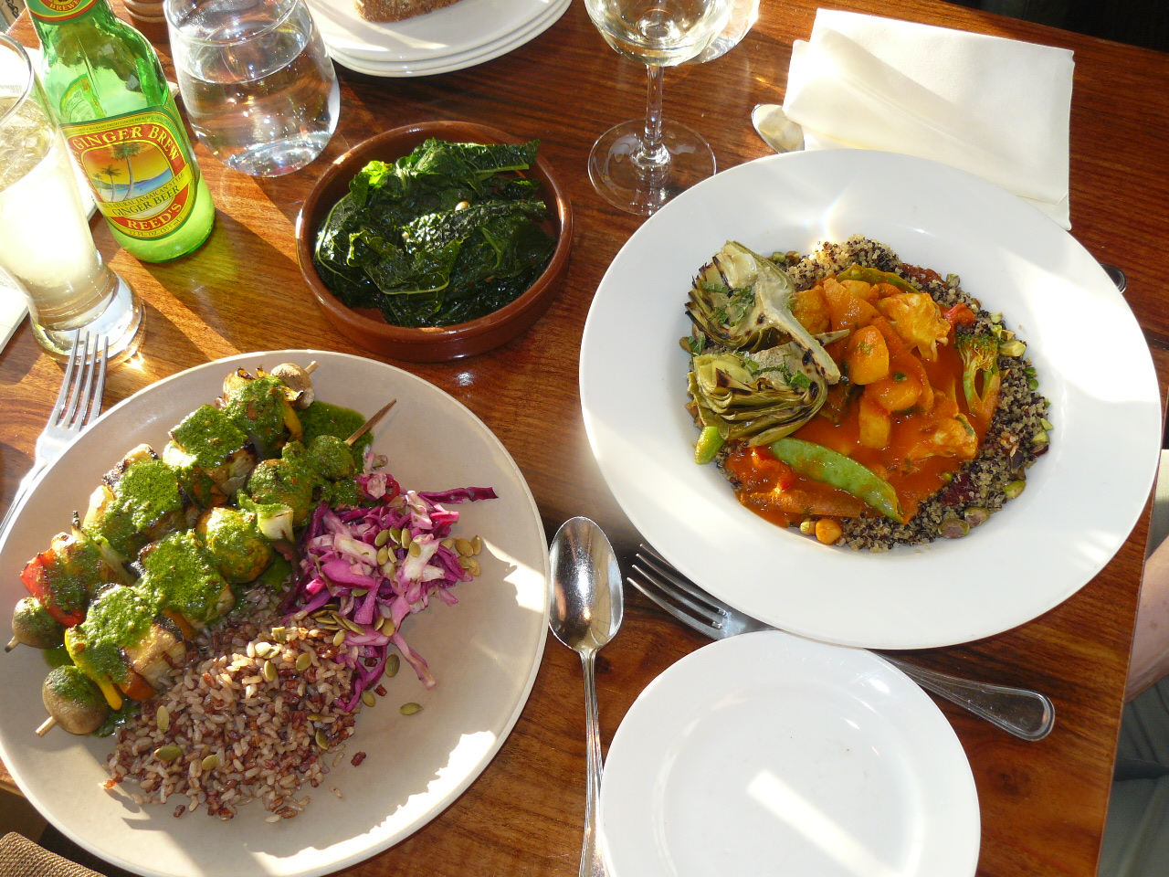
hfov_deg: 51.4
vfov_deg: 39.7
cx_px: 584
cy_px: 438
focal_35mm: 36
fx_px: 1216
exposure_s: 1/100
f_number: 3.2
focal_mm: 6
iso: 100
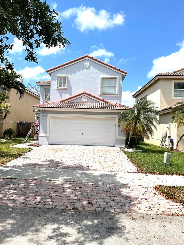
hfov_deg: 53.1
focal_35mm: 26
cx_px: 92
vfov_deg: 67.3
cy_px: 122
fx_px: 184
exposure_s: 1/5814
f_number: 1.6
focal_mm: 4.2
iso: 32
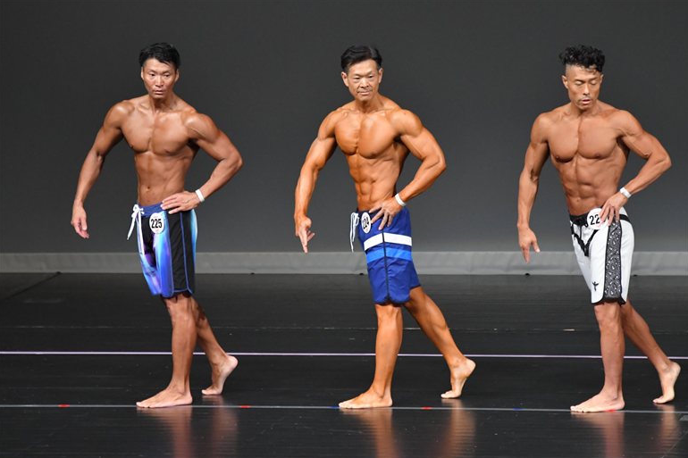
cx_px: 344
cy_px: 229
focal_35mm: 302
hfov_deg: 6.8
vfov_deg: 4.5
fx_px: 5770
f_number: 5.6
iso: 4000
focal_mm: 200
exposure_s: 1/400
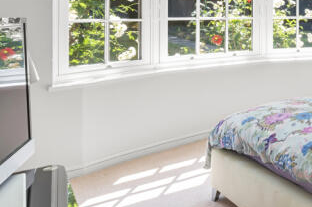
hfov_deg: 33.7
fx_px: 398
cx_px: 384
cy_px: 6
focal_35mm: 46
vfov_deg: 27.6
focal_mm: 14
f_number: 16
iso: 200
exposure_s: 1/3
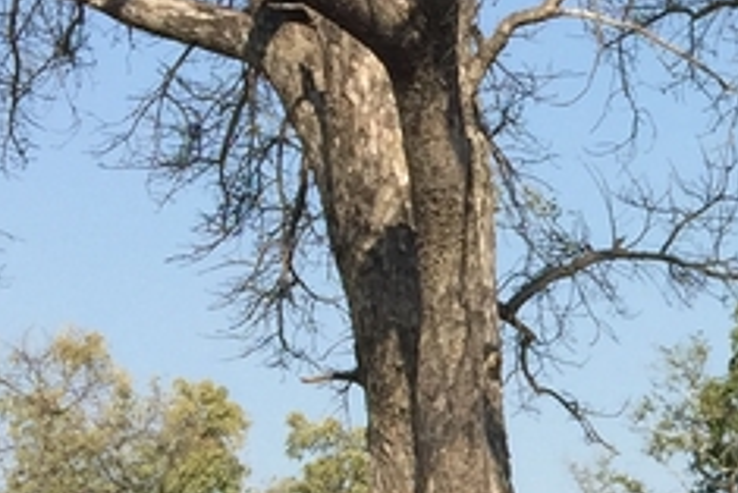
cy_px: 634
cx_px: 1325
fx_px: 3364
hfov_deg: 11.6
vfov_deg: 8.3
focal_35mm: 164
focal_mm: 4.15
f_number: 2.2
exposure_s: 1/1522
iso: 32
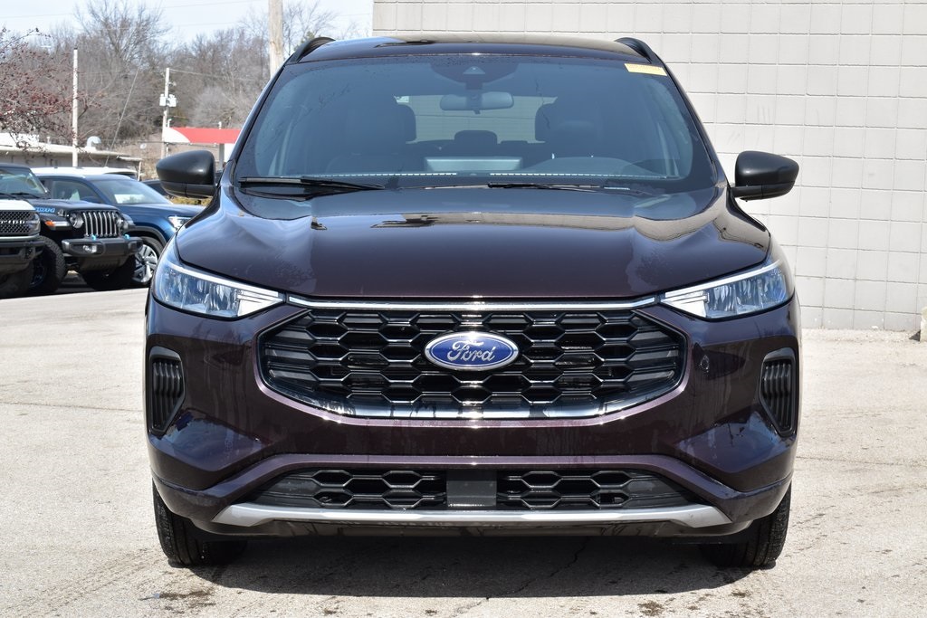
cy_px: 309
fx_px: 1777
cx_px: 464
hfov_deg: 29.2
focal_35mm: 69
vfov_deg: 19.7
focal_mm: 46
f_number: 10
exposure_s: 1/320
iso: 400
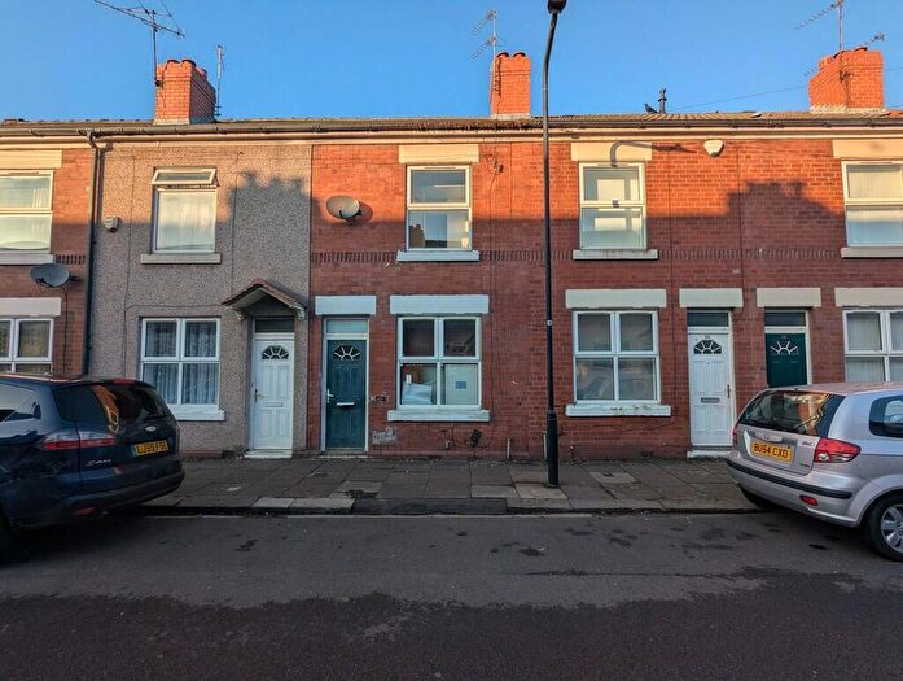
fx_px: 418
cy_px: 340
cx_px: 452
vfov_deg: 78.3
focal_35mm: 16
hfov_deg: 94.4
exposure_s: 1/1309
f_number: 2.2
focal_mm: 2.35
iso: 45
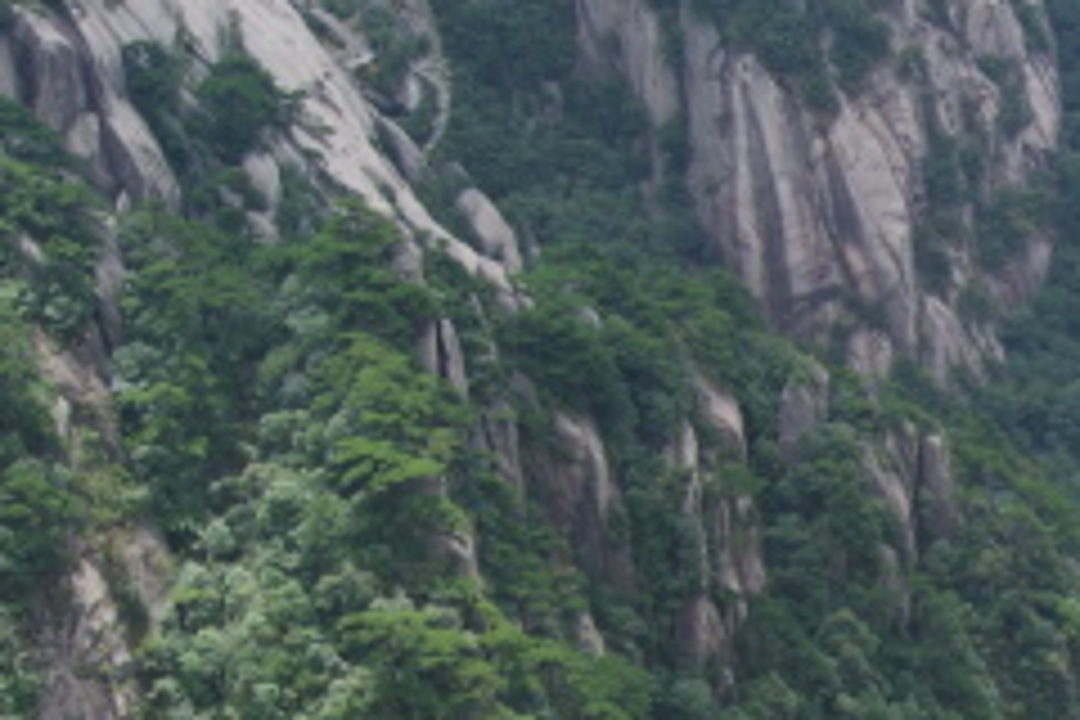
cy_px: 1091
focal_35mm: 115
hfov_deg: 15.7
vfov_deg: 11.4
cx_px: 1809
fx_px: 3450
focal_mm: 18
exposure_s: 1/80
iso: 100
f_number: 9
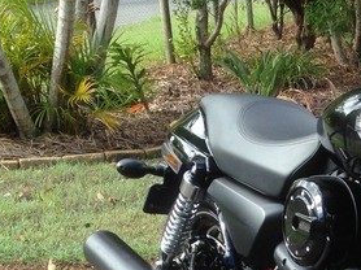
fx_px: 990
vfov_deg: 14.8
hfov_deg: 19.4
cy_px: 357
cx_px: 443
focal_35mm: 95
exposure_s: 1/208
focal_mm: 4.12
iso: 50
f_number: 2.4
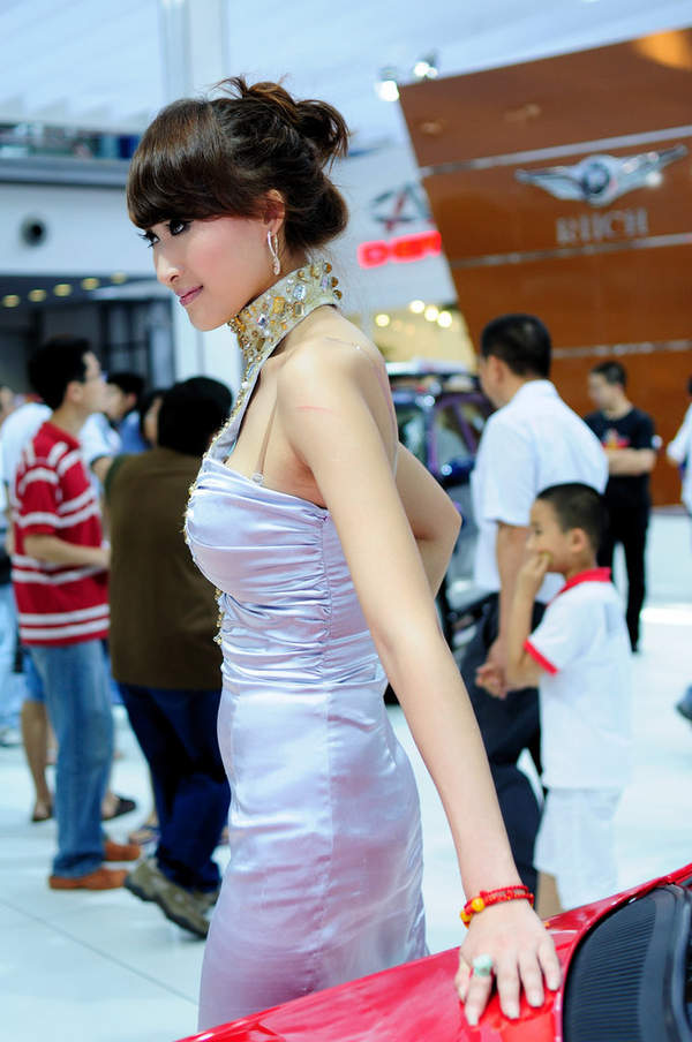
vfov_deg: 37.9
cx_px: 346
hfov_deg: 25.7
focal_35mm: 52
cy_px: 521
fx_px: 1518
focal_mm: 35
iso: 400
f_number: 2.8
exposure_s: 1/160
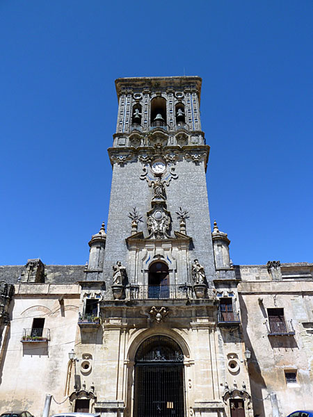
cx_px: 156
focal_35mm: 25
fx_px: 301
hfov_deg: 54.9
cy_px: 208
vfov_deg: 69.4
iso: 80
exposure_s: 1/400
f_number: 4.5
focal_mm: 4.1
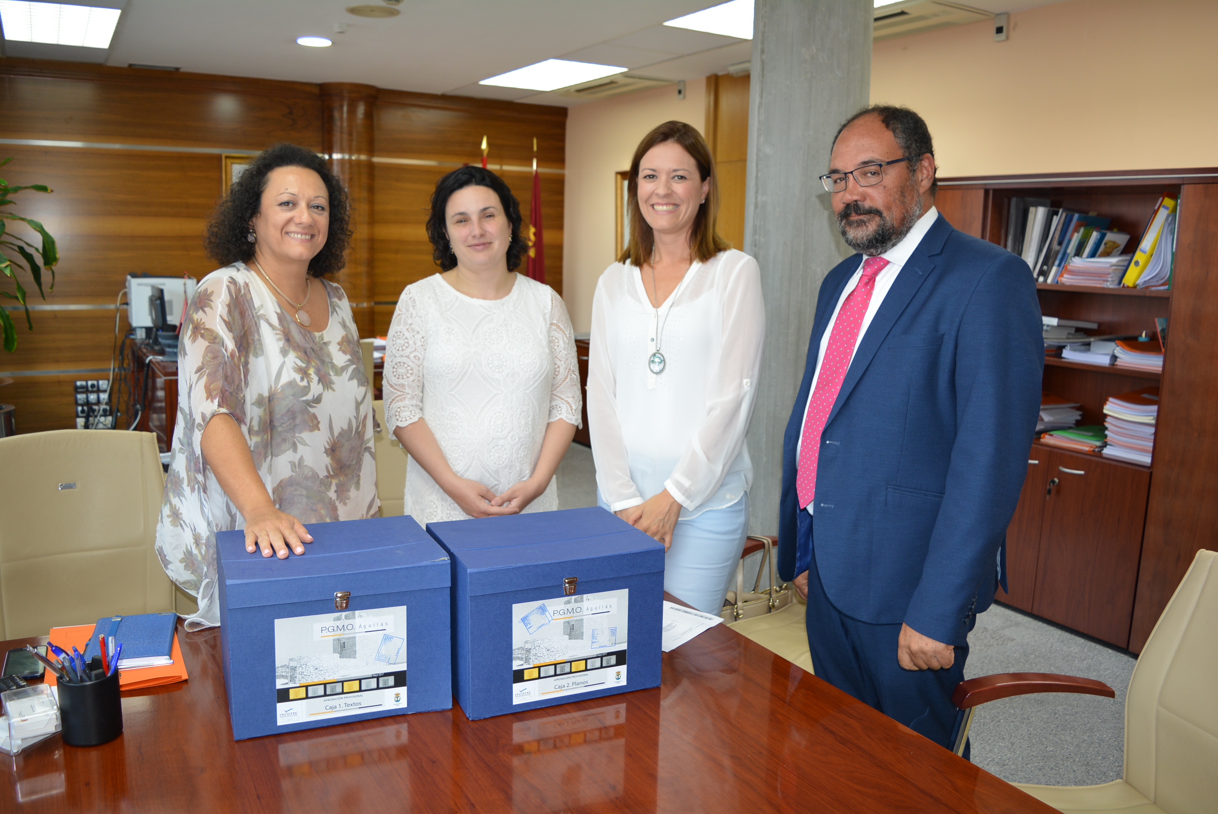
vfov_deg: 43.7
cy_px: 407
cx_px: 609
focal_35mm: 30
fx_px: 1016
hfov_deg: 61.9
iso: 400
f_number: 4
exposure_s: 1/60
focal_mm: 20
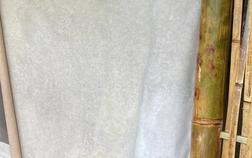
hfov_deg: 21.8
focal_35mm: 81
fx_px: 556
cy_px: 48
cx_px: -114
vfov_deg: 16.1
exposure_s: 1/285
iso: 32
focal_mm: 4.2
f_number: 1.6
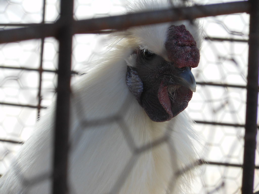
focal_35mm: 196
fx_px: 1466
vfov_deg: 7.6
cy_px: 97
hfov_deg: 10.1
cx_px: 130
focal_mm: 35
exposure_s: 1/100
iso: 80
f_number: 5.6
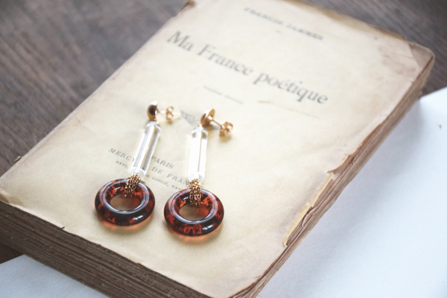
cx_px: 224
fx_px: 1397
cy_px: 149
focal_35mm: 112
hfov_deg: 18.2
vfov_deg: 12.2
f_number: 5.6
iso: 800
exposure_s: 1/250
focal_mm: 75
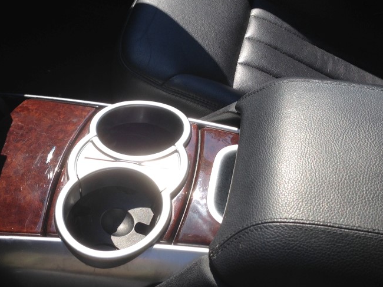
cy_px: 146
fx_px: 575
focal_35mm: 52
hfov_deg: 36.6
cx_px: 146
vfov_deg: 28.0
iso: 50
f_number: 2.4
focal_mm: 4.12
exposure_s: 1/630
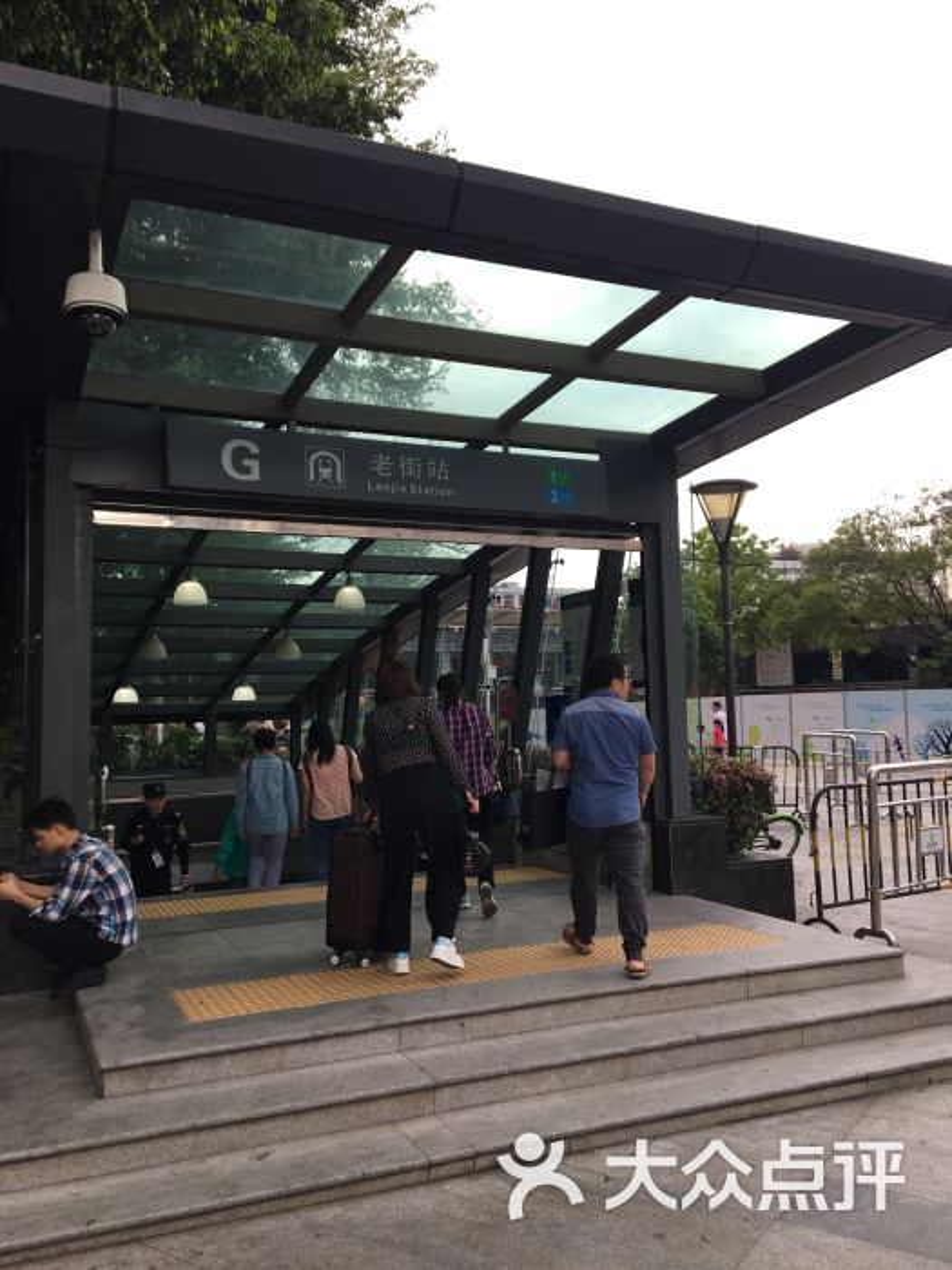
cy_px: 635
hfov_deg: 48.2
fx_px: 1063
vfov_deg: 61.7
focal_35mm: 29
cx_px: 476
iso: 25
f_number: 2.2
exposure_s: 1/120
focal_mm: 4.15
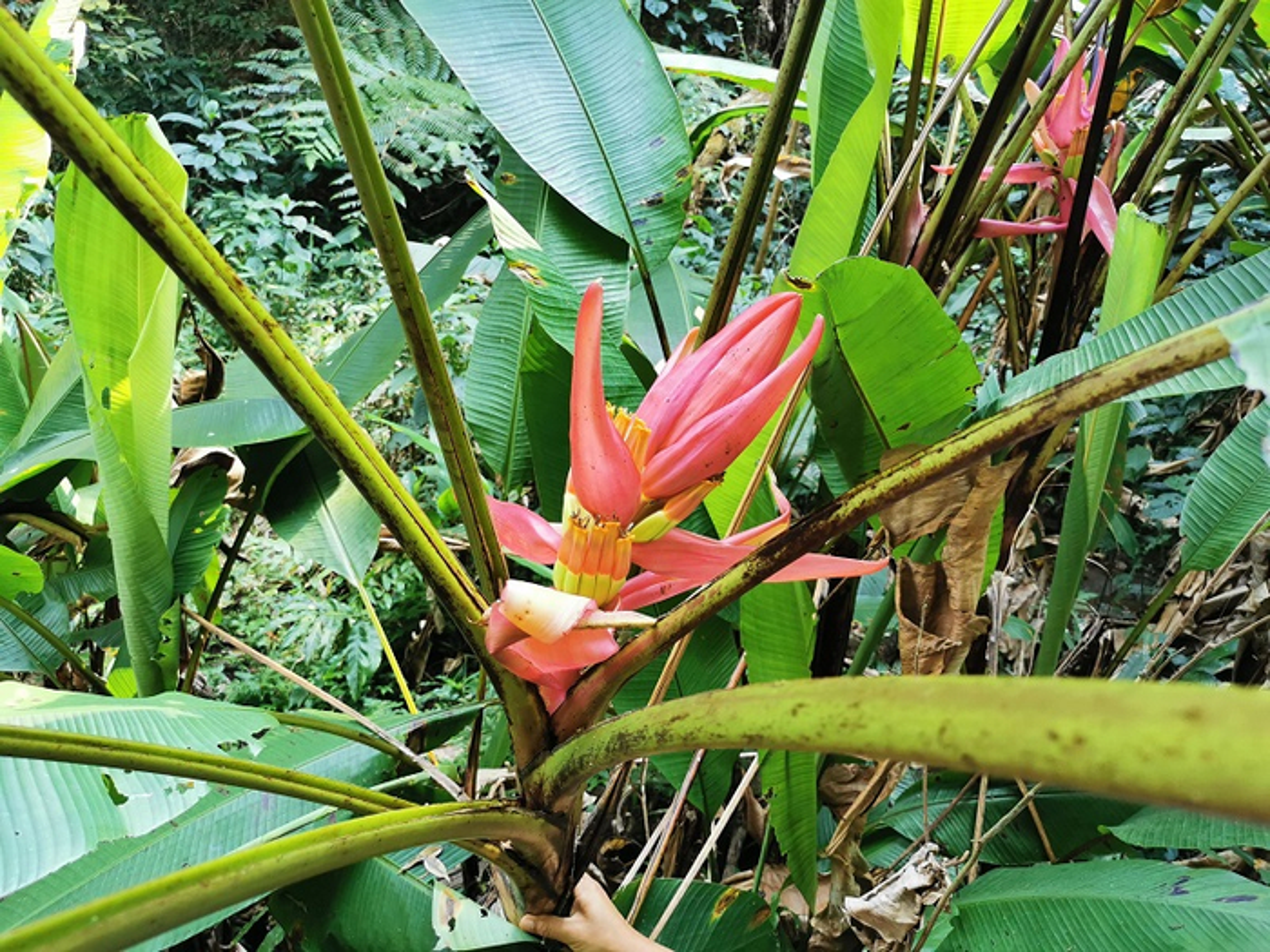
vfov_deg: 51.4
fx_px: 991
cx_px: 635
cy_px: 476
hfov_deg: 65.3
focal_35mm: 27
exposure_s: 1/100
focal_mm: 5.58
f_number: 1.8
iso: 160
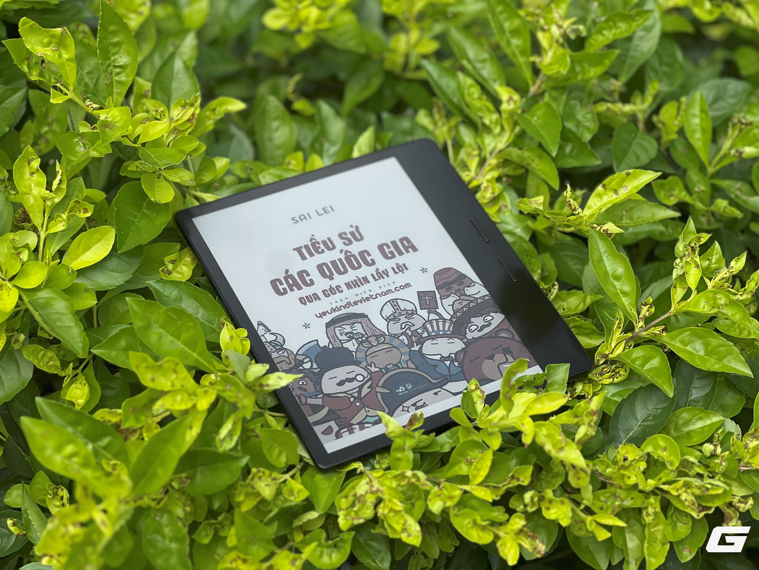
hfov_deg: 25.3
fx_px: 1688
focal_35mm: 77
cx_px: 380
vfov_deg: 19.1
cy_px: 285
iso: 32
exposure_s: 1/334
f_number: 2.8
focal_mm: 9
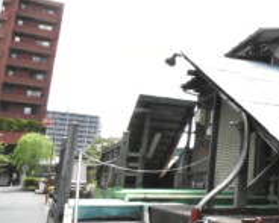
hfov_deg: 28.8
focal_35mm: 49
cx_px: 387
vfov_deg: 30.8
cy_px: 102
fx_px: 404
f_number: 14
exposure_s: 1/800
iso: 6400
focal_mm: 10
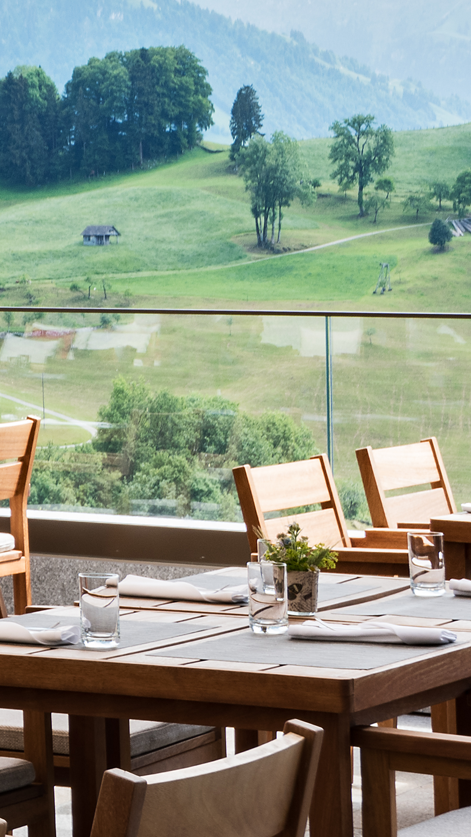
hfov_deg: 8.0
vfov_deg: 17.1
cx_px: -1068
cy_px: 279
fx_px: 2774
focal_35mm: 125
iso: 125
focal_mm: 32
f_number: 14
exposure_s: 1/20
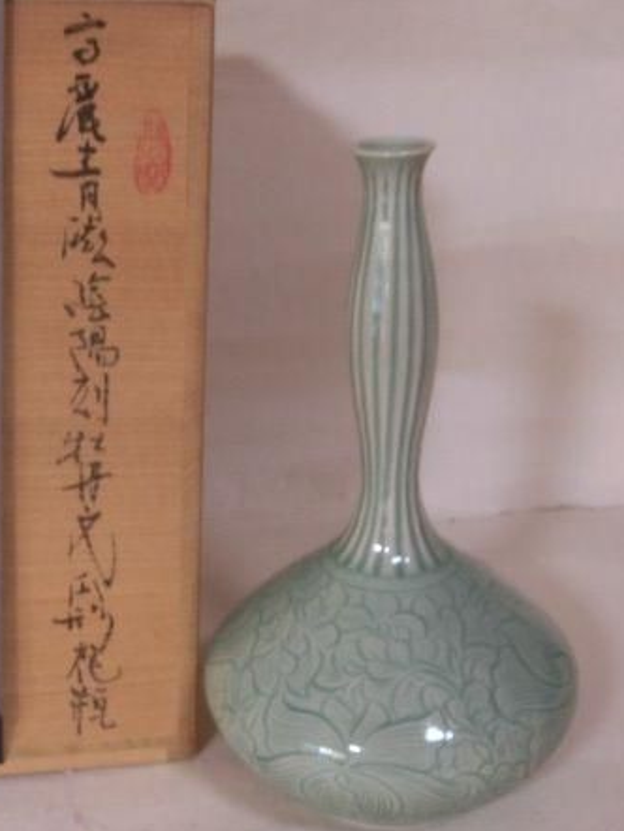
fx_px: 1321
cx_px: 214
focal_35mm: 55
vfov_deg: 34.9
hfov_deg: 26.5
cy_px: 417
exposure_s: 1/40
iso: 400
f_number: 3.9
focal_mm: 6.67
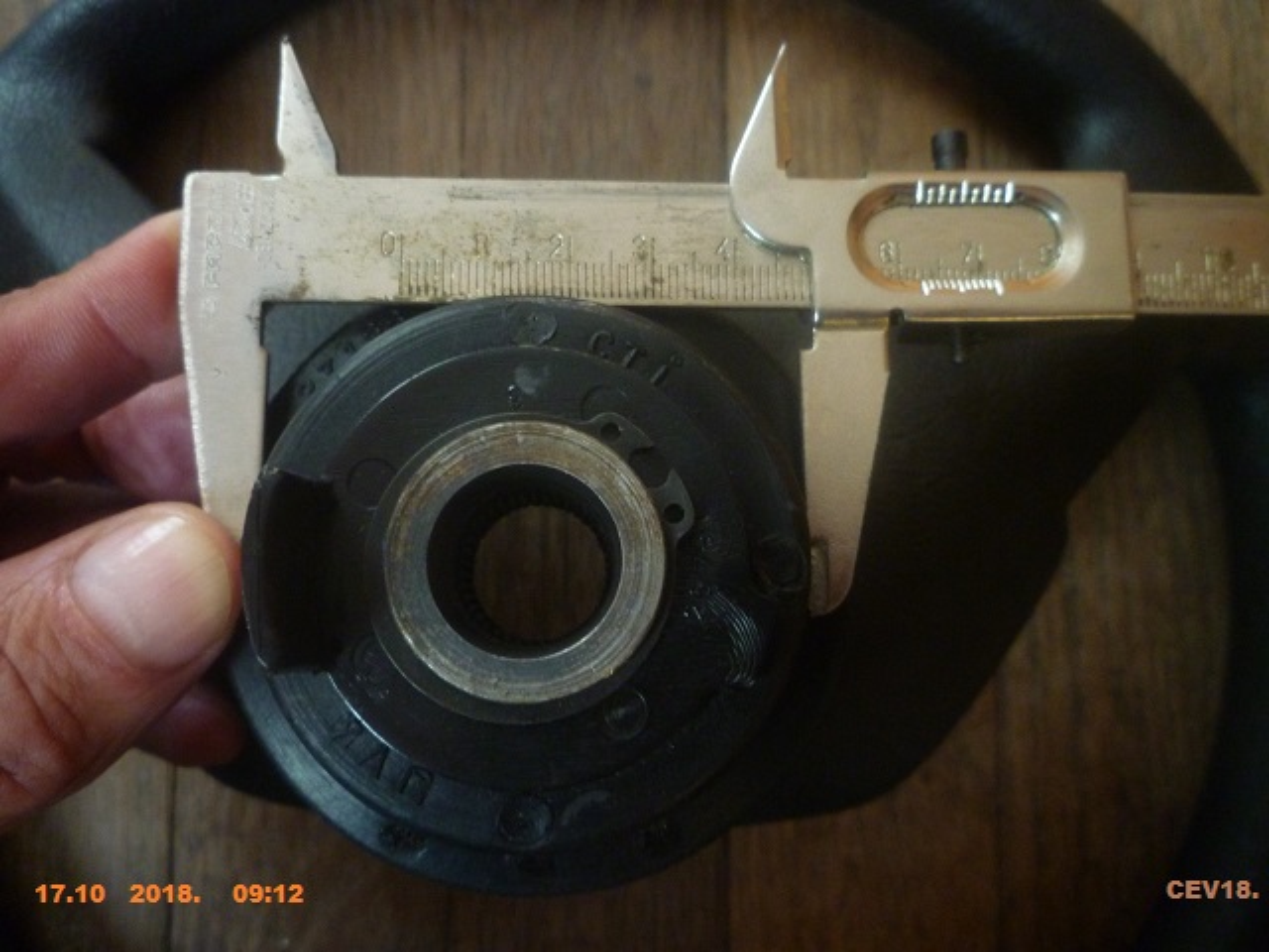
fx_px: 1063
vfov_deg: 48.2
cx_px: 634
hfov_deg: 61.7
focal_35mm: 29
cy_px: 476
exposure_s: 1/8
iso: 400
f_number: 3.3
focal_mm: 5.2
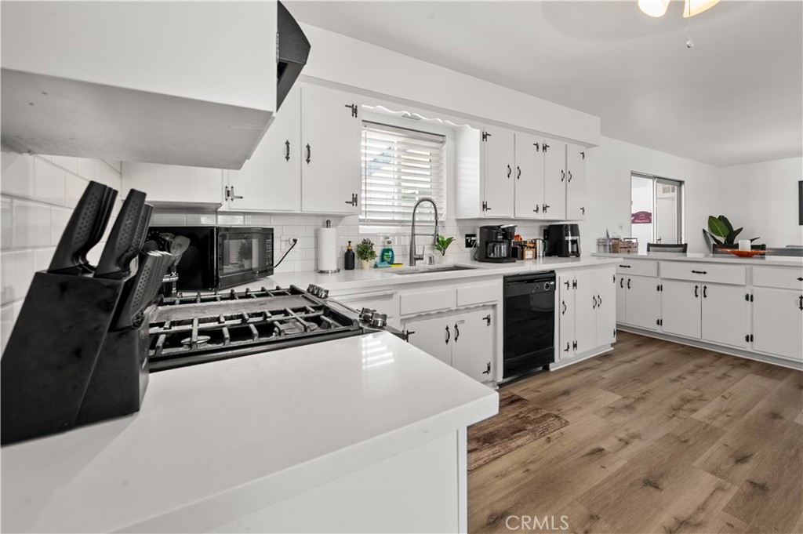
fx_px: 312
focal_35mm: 14
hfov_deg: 104.3
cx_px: 402
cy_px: 267
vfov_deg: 81.1
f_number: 9
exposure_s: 1/1.67
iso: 250
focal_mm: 14
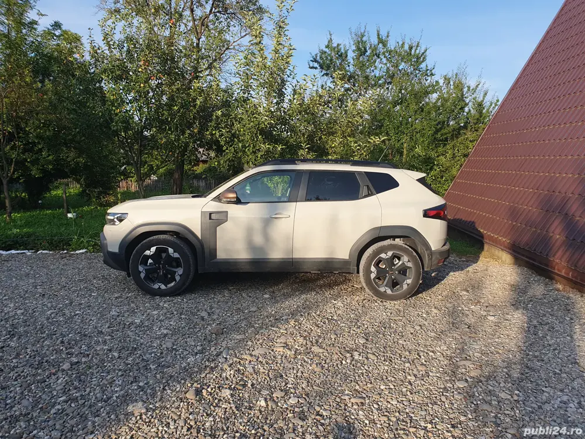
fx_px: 439
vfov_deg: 53.1
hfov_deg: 67.3
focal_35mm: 26
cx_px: 292
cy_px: 220
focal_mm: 4.32
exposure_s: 1/774
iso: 50
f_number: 2.4
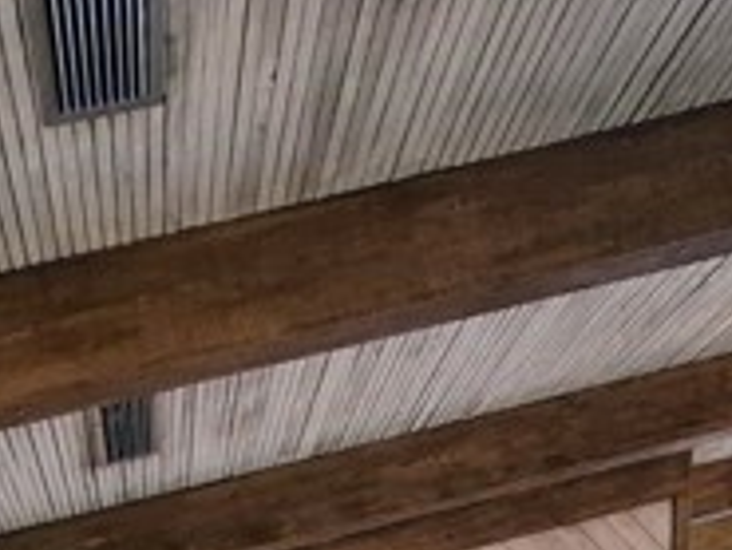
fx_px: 952
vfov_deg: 23.0
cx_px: 170
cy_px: 910
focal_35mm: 45
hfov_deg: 40.7
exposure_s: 1/60
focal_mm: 1.74
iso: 800
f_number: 2.2
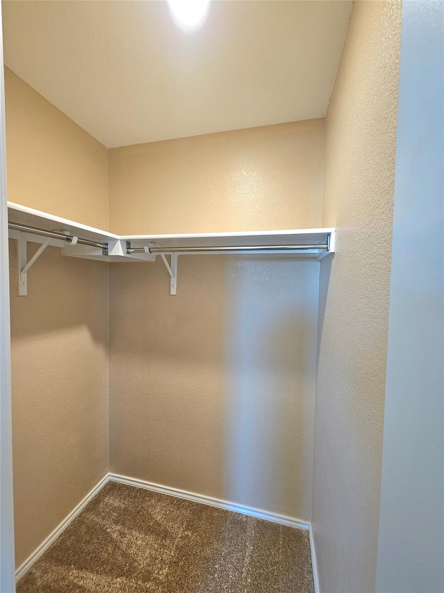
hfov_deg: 89.9
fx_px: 222
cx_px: 222
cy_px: 296
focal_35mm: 13
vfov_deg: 106.2
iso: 200
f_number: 2.2
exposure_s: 1/60.2
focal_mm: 2.2
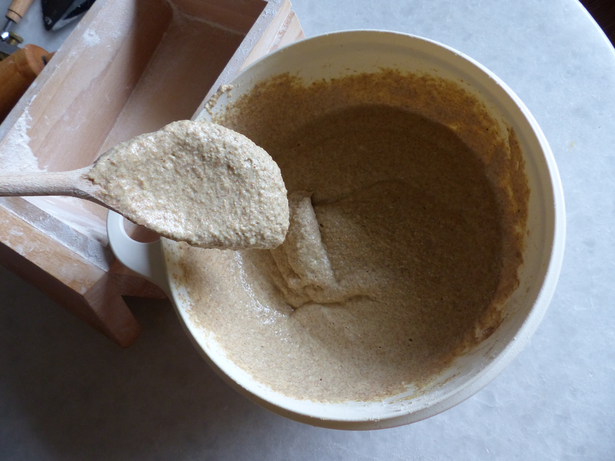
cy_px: 230
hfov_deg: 69.4
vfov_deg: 54.9
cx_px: 308
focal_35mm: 25
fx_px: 444
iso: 250
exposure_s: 1/60
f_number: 2.8
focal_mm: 4.5
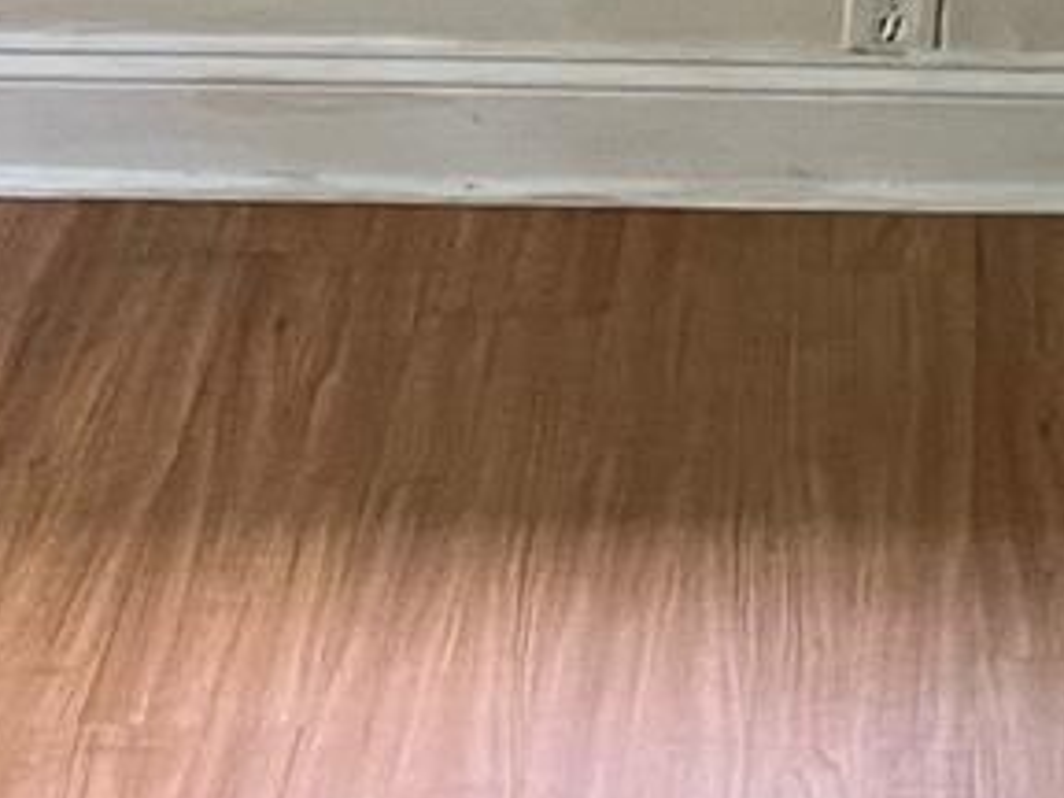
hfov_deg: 10.6
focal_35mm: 185
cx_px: 975
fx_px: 5686
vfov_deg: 7.9
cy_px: -373
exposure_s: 1/60
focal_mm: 5.1
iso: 320
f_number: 1.6
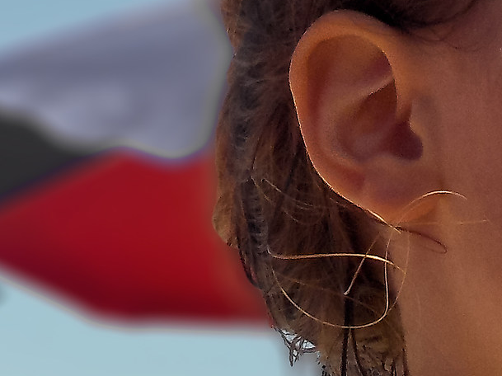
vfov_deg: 5.3
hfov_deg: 7.1
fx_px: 4058
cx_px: 231
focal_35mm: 280
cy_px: -9
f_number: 5.3
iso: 125
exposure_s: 1/640
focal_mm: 9.7
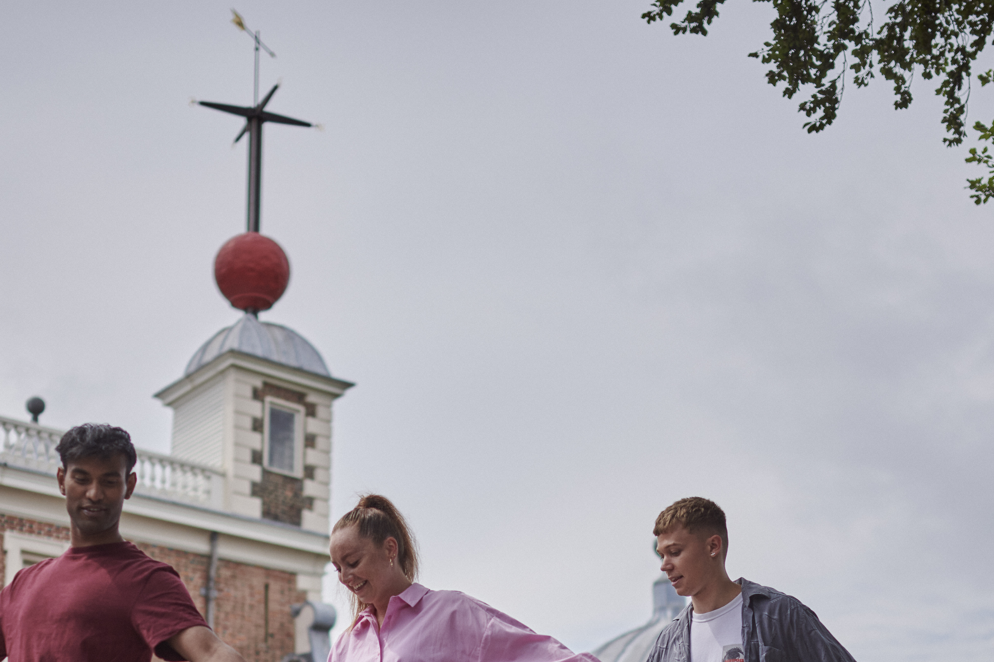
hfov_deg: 27.3
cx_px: 408
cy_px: 683
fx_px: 2043
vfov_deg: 17.9
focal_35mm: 74
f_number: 1.4
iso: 125
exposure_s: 1/8000
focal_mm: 35
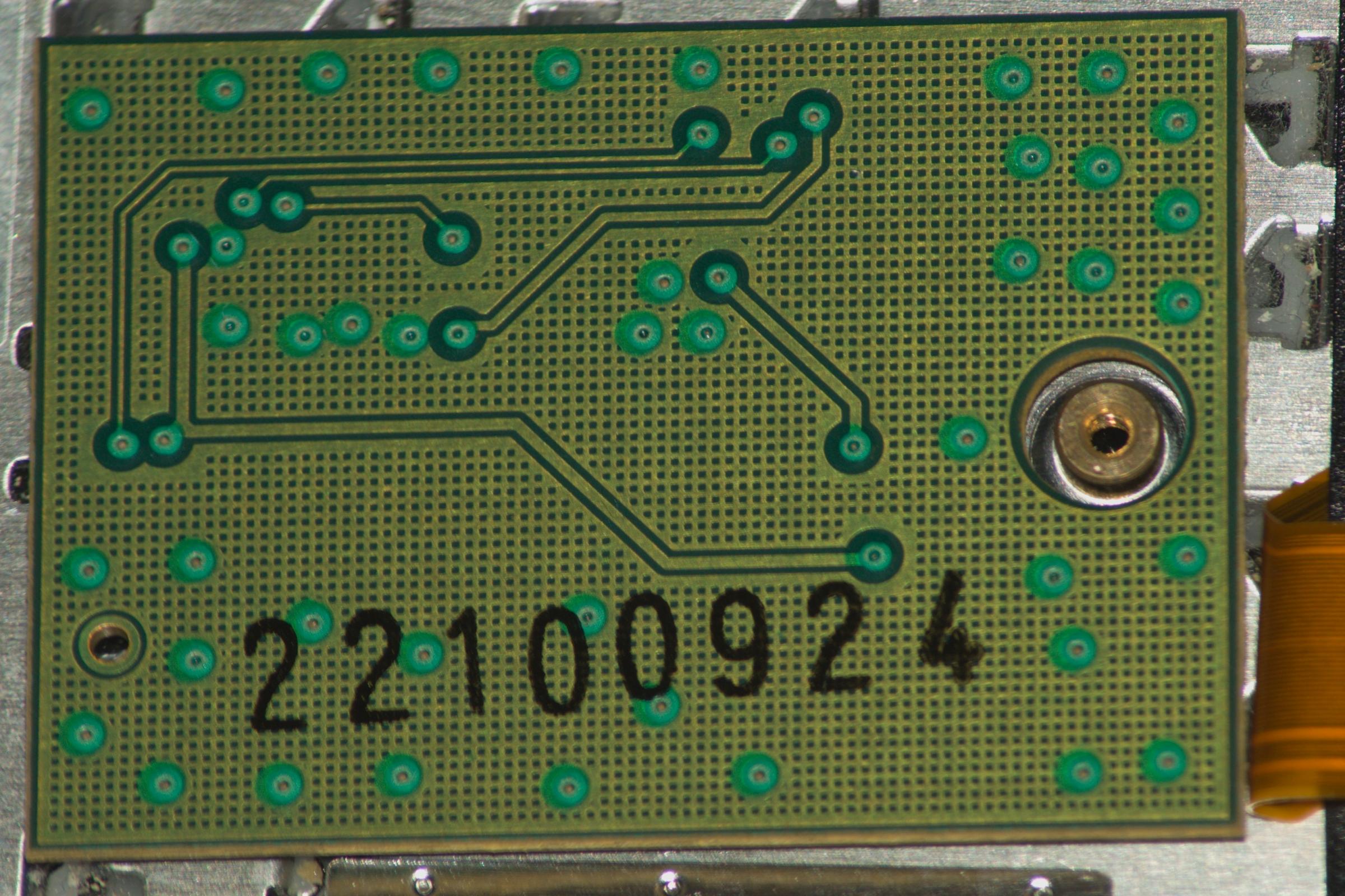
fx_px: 12328
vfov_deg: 4.2
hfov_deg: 6.2
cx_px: 672
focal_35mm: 330
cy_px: 448
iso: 200
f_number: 11
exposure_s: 1/60
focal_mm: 220
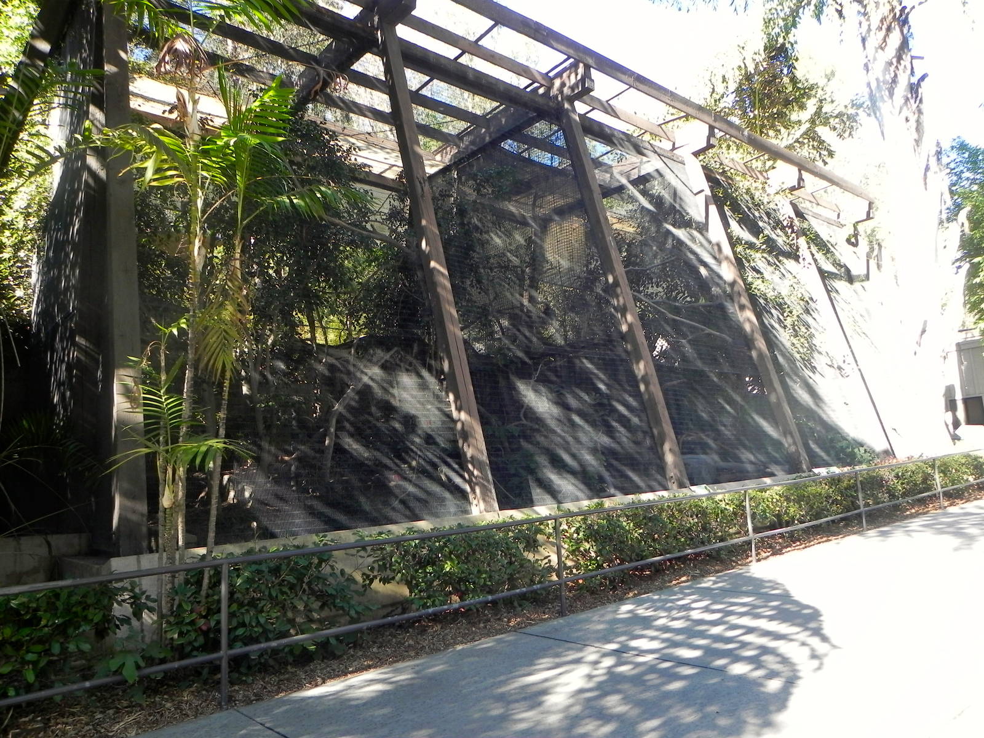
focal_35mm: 26
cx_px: 492
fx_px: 739
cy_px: 369
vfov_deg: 53.1
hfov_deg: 67.3
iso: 160
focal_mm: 4.6
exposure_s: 1/90.6
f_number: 4
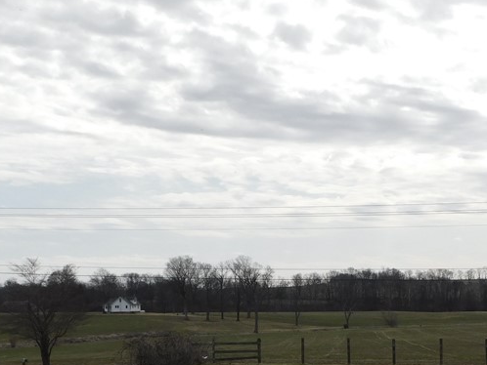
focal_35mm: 74
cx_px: 271
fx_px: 1042
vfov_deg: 19.7
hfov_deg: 26.3
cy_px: 285
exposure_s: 1/500
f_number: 7
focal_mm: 6.3
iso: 125
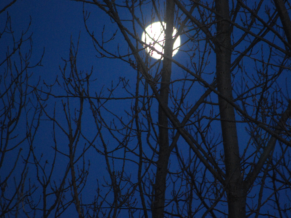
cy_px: 105
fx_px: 3522
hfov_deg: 4.7
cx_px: 172
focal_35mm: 419
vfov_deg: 3.5
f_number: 5.3
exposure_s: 1/60
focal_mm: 240
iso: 1600
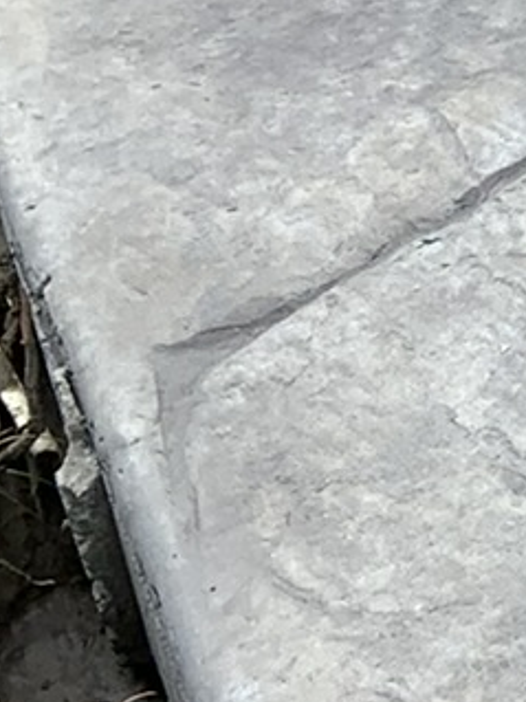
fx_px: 3386
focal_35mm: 167
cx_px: 1468
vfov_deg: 11.4
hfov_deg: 7.9
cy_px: -321
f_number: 1.8
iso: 25
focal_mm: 4.25
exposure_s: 1/754
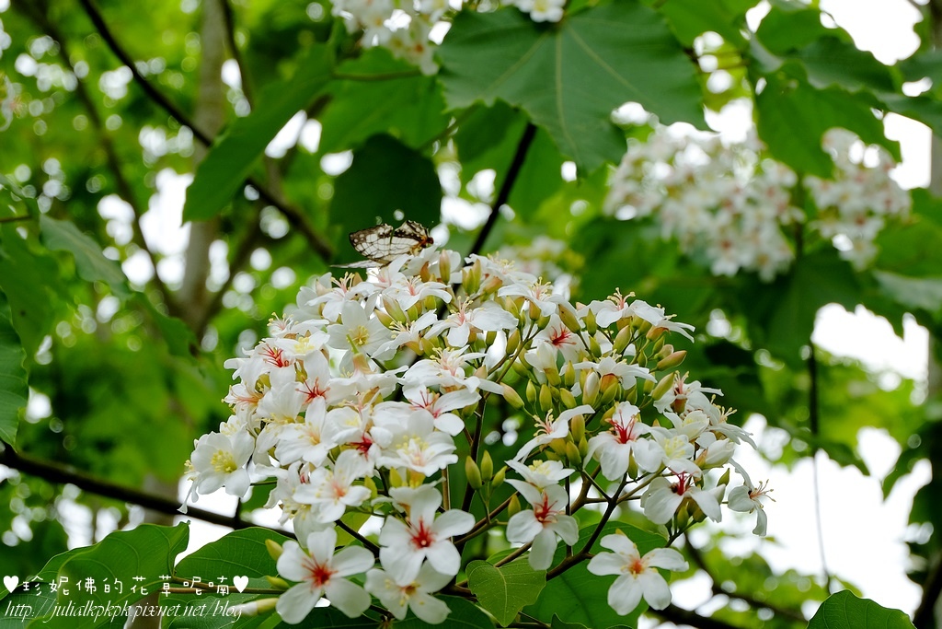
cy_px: 314
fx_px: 1963
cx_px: 471
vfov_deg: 18.2
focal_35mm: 75
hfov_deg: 27.0
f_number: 5.6
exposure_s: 1/450
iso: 400
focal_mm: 50
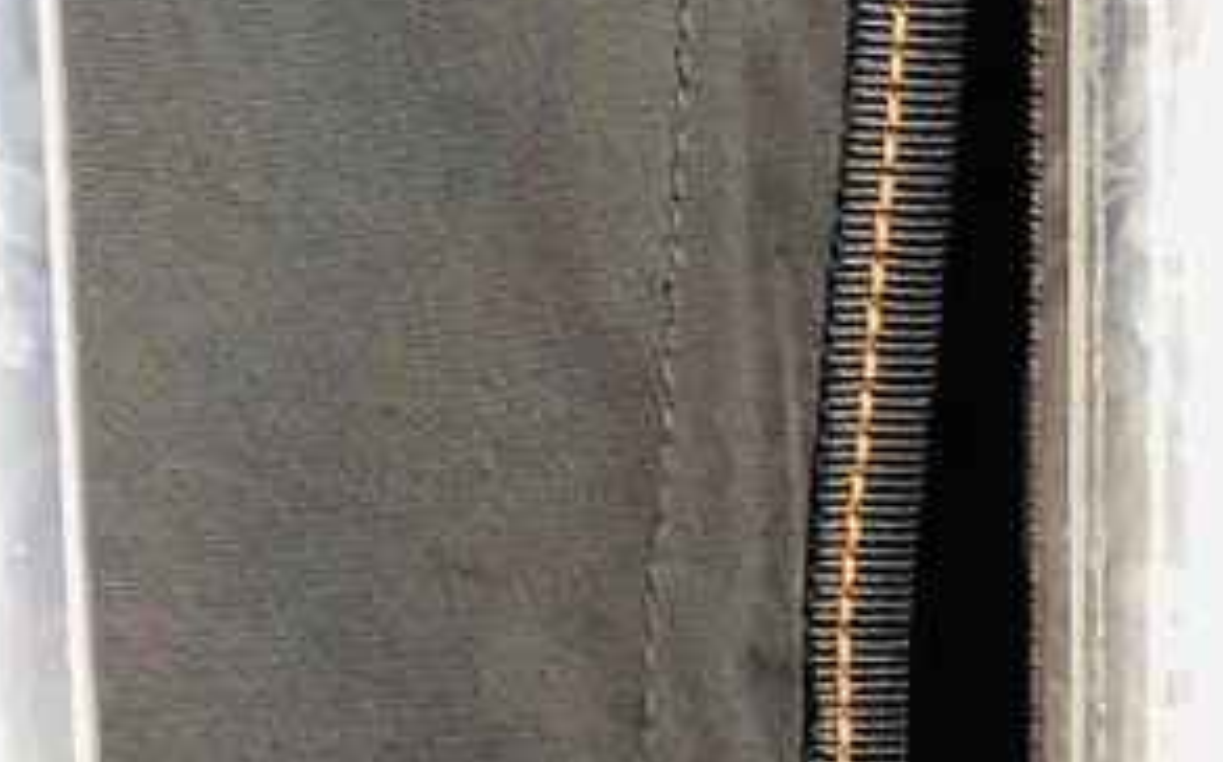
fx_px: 6828
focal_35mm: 205
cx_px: 825
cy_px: 2613
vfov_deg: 5.8
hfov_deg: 10.2
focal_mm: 3.99
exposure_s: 1/15
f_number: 1.8
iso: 40
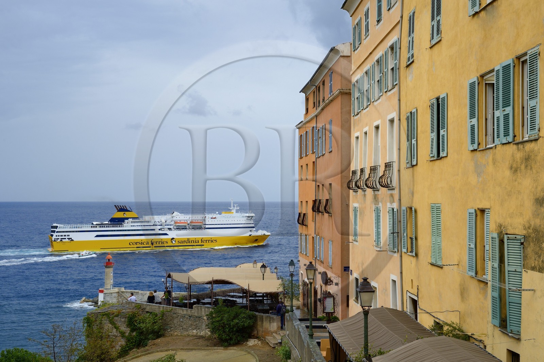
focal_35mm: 42
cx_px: 272
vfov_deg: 31.9
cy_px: 181
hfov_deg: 46.4
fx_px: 634
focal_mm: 42
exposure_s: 1/320
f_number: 11
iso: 200
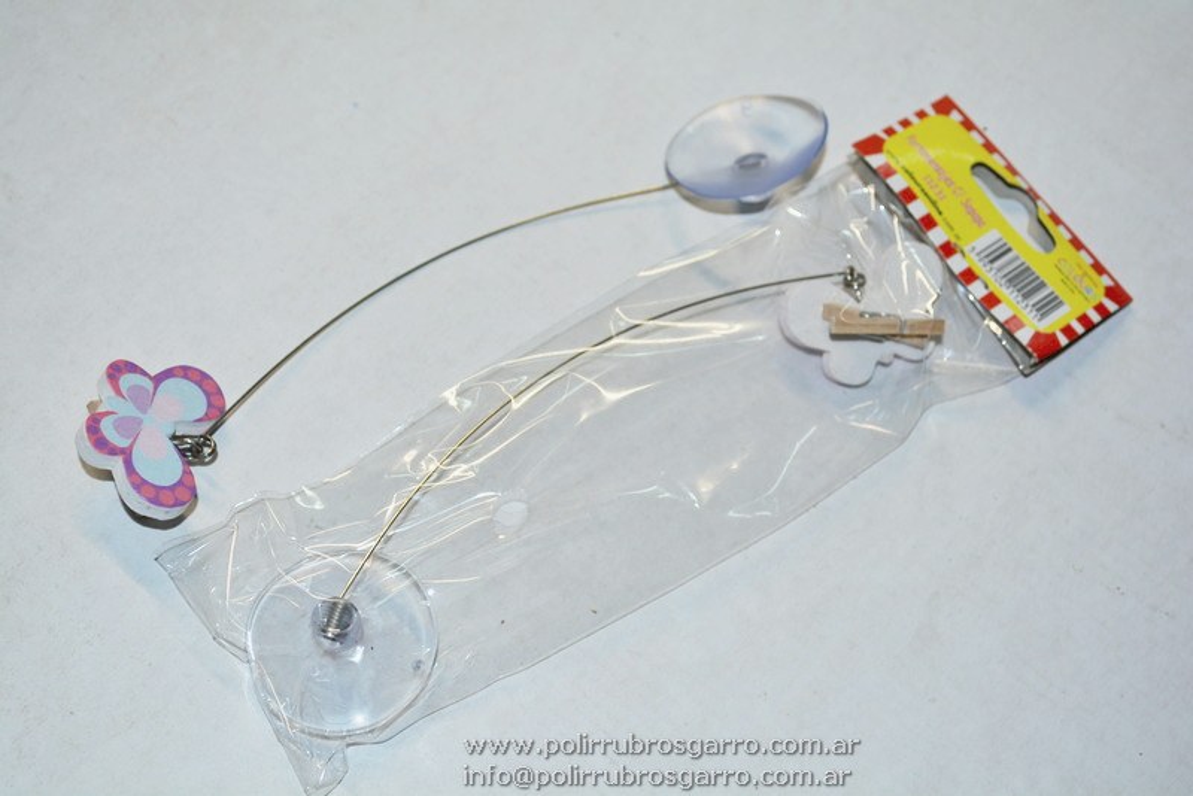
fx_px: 2088
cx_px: 596
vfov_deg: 21.6
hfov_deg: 31.9
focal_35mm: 63
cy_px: 398
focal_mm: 42
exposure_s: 1/30
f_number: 5.3
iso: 360
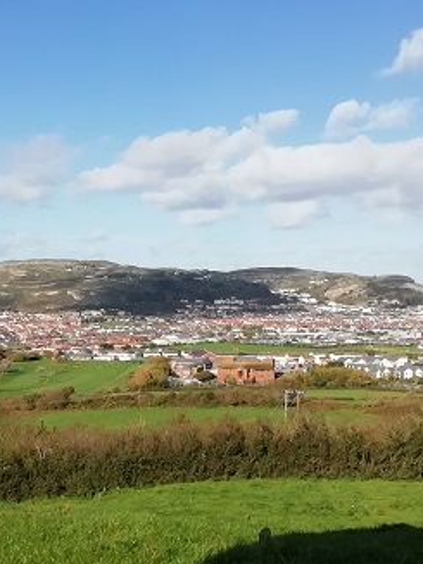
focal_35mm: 52
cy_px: 255
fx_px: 848
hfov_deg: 27.9
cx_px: 168
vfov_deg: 36.8
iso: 50
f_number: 4
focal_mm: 3.21
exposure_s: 1/1300
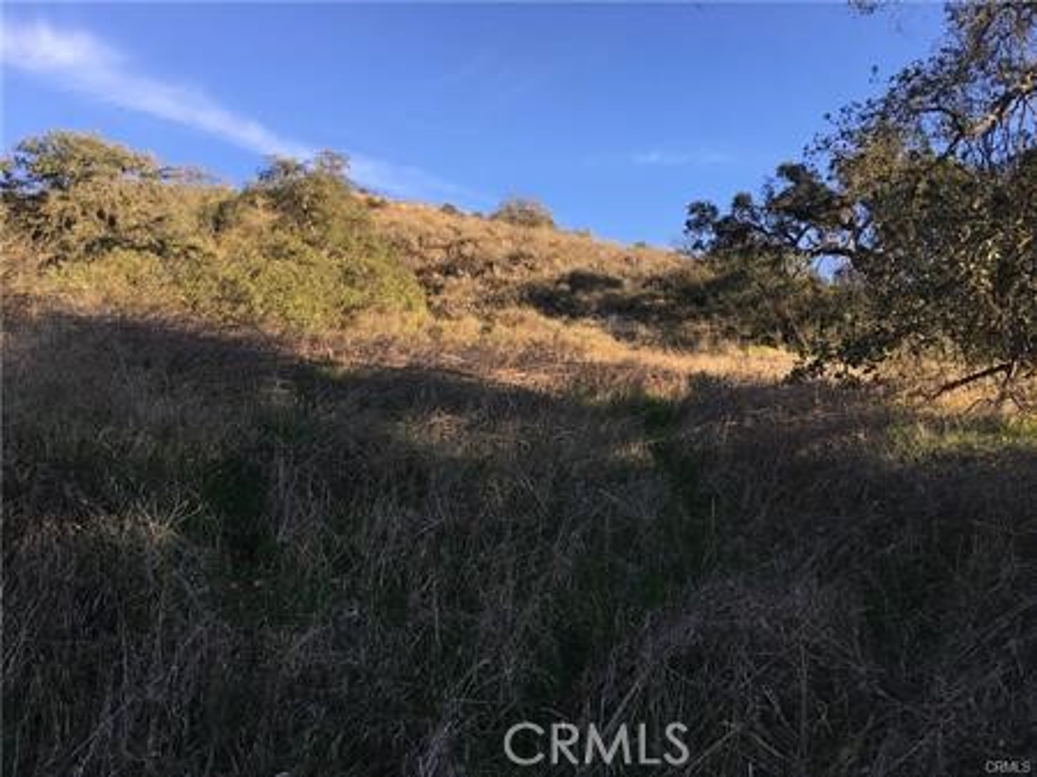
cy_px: 388
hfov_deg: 61.7
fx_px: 868
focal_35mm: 29
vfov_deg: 48.2
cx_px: 518
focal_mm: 4.15
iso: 25
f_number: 2.2
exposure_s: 1/309
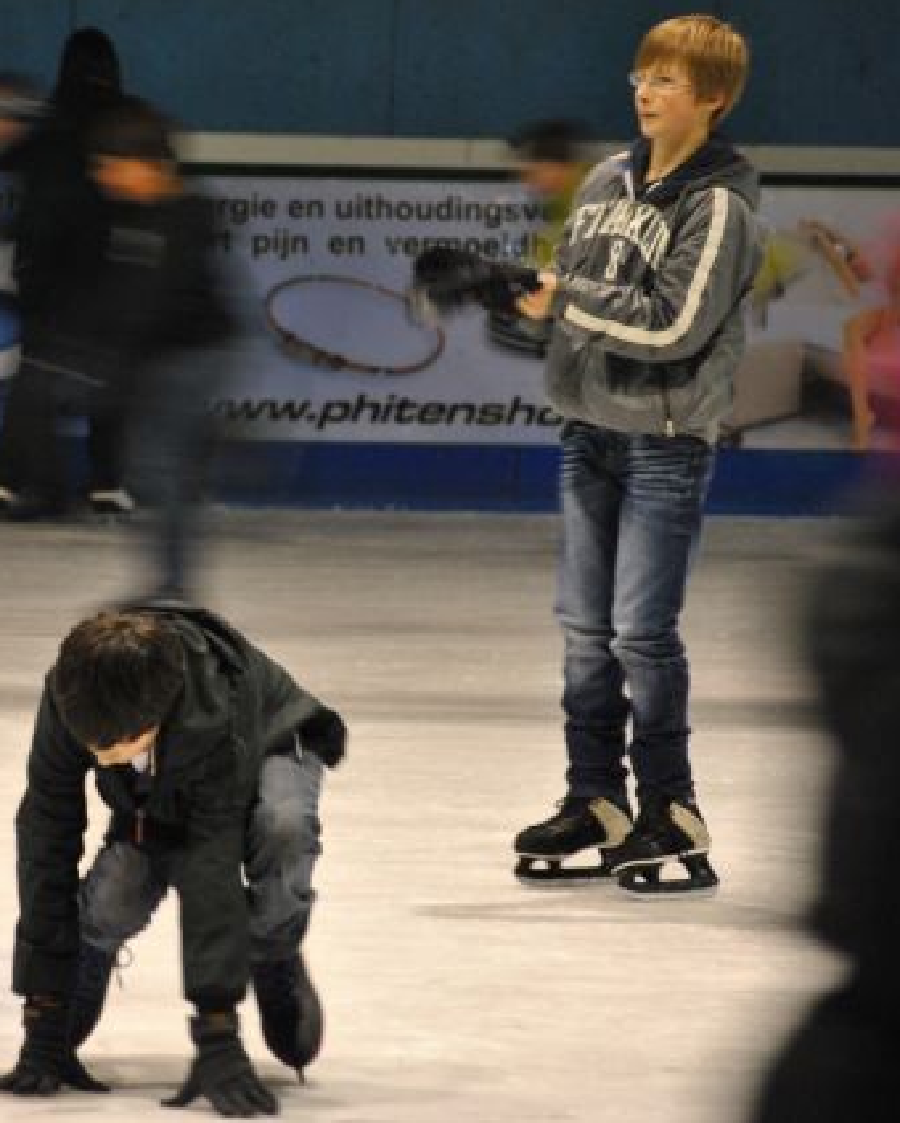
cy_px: 559
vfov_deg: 7.6
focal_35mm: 255
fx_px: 8478
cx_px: 183
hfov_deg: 6.1
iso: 800
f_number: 4.8
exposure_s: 1/20
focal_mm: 120
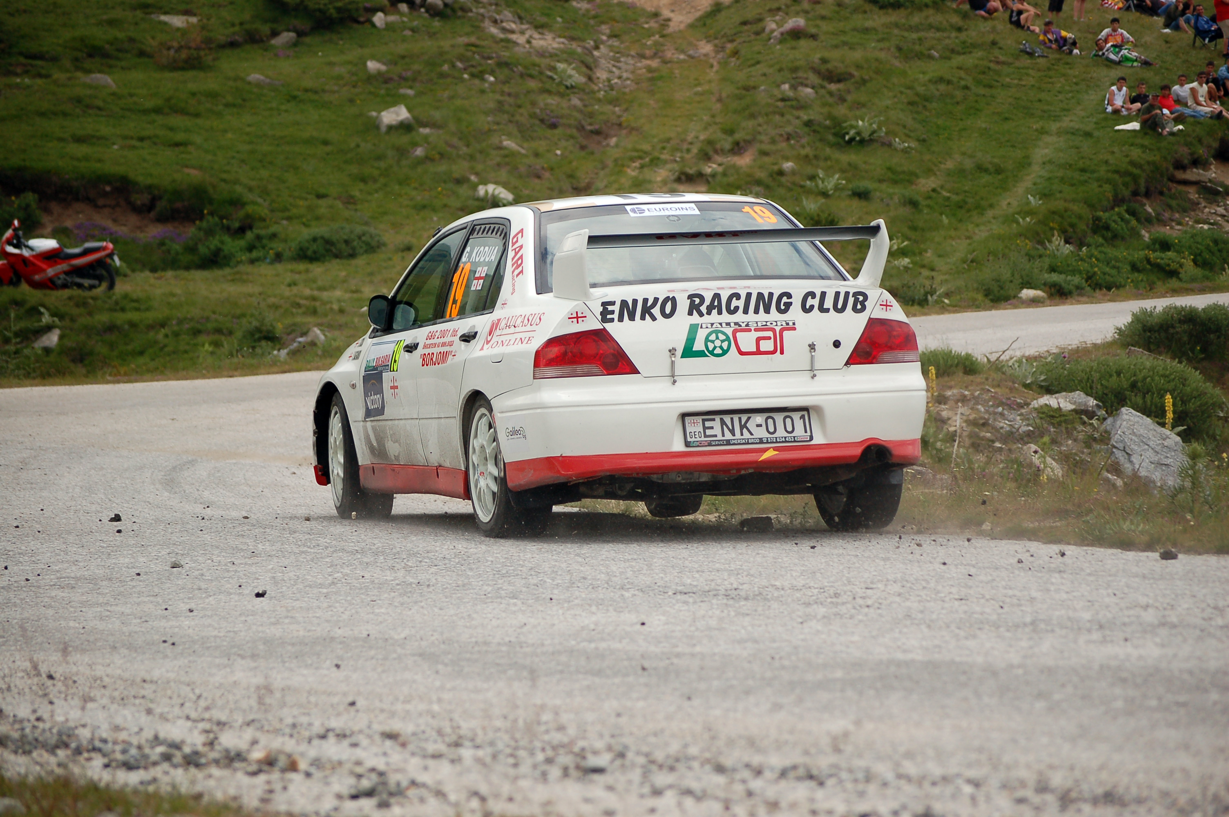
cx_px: 614
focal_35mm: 128
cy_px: 408
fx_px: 4349
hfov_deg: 16.1
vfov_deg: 10.7
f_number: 4.5
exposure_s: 1/1000
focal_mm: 85
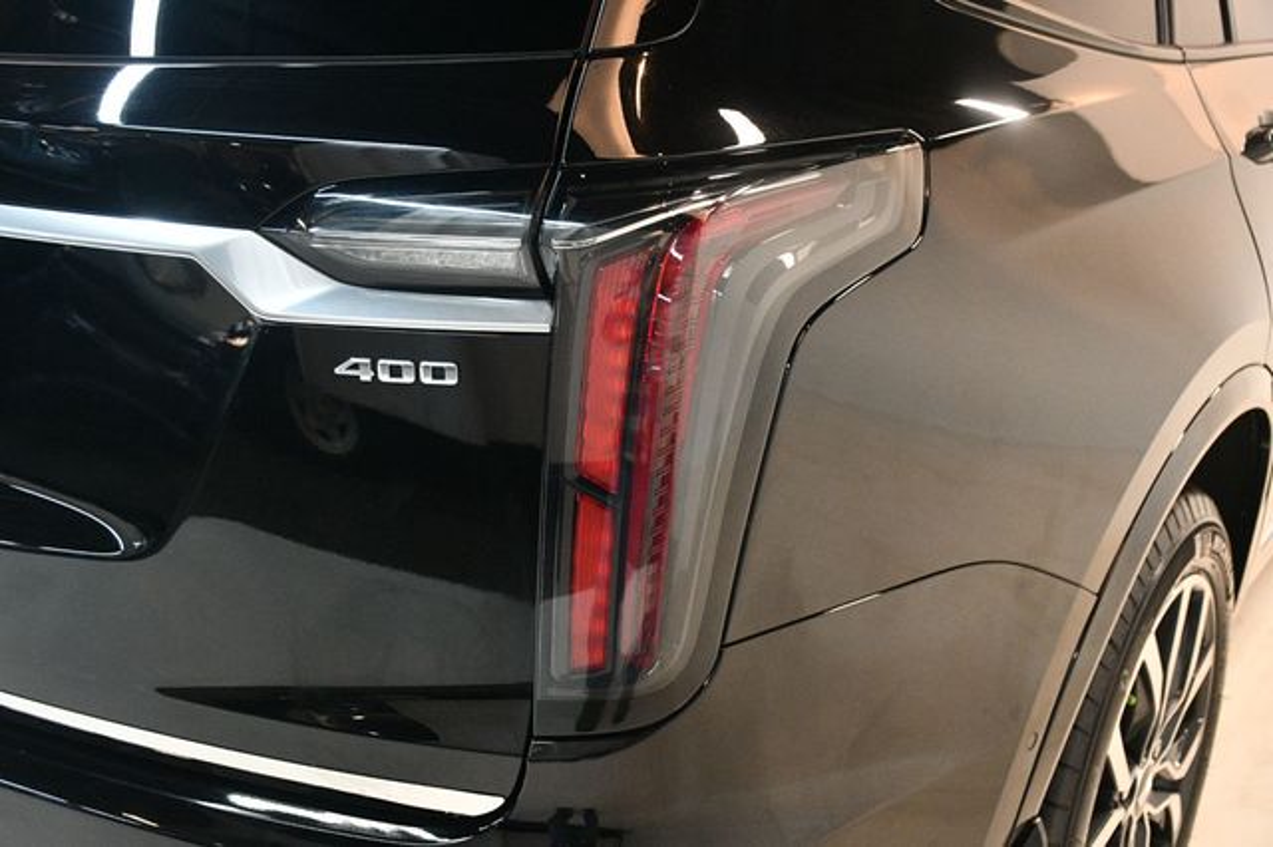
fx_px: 1590
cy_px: 424
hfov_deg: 43.6
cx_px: 636
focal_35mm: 45
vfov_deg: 29.8
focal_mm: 30
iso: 3200
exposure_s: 1/100
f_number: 4
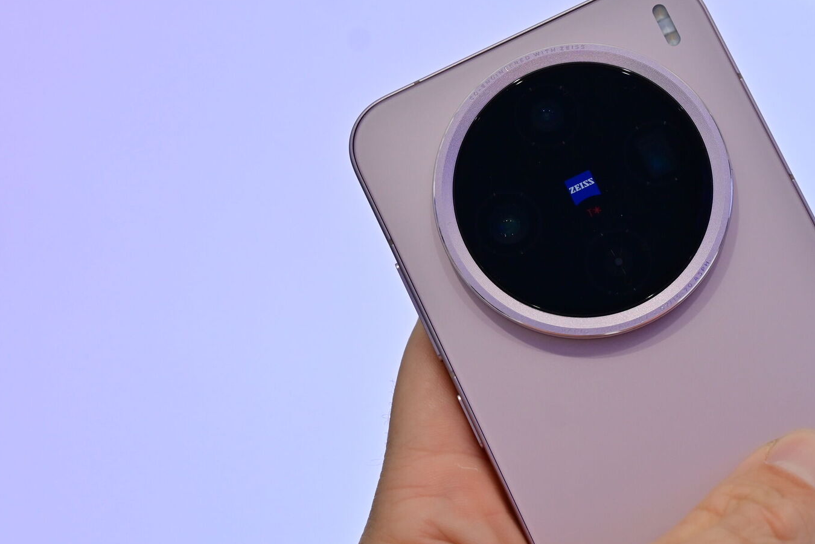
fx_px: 1473
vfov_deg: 20.9
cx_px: 564
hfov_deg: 30.6
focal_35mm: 65
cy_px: 262
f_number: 6.3
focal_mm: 30.5
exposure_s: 1/160
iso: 320
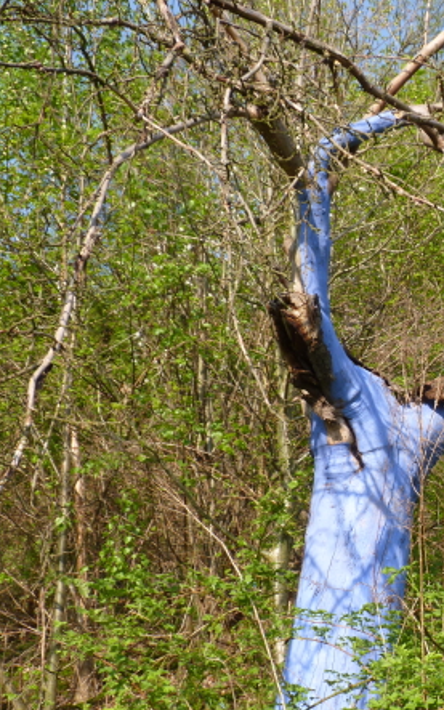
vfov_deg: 34.5
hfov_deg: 20.7
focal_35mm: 59
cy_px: 397
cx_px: 522
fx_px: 1142
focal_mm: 6.6
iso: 80
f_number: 4.5
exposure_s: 1/250
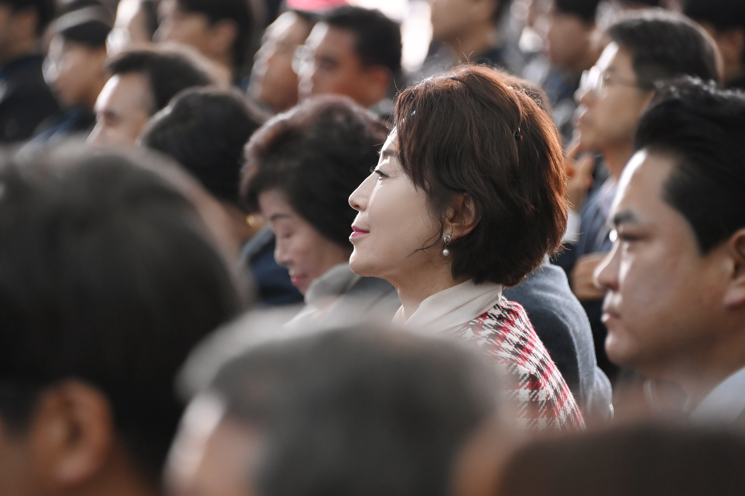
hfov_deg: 6.9
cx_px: 372
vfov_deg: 4.6
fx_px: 6208
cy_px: 248
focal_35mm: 300
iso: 3200
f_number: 5.6
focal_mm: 300
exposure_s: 1/250
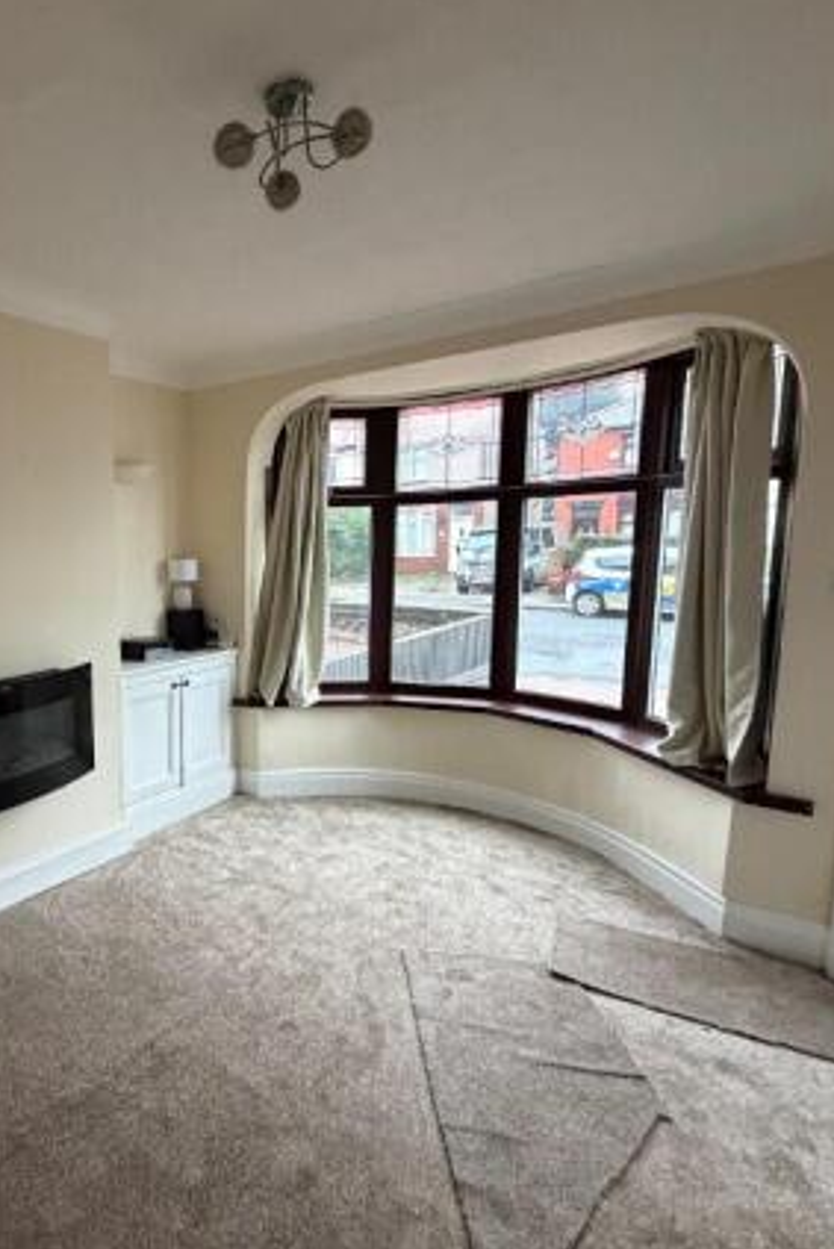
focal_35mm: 20
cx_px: 167
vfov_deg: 84.0
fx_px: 694
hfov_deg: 57.4
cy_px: 626
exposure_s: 1/60
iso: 500
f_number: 2.2
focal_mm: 2.22
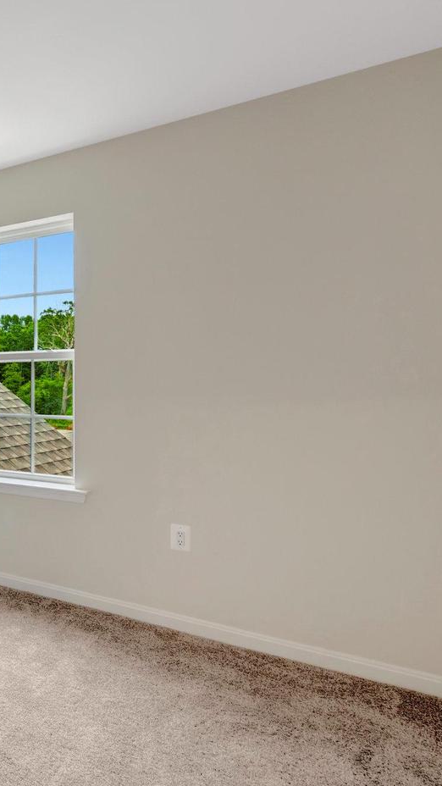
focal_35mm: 26
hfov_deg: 34.3
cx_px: -106
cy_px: 400
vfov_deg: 71.9
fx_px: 542
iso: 1250
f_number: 8
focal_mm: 16
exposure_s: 1/60
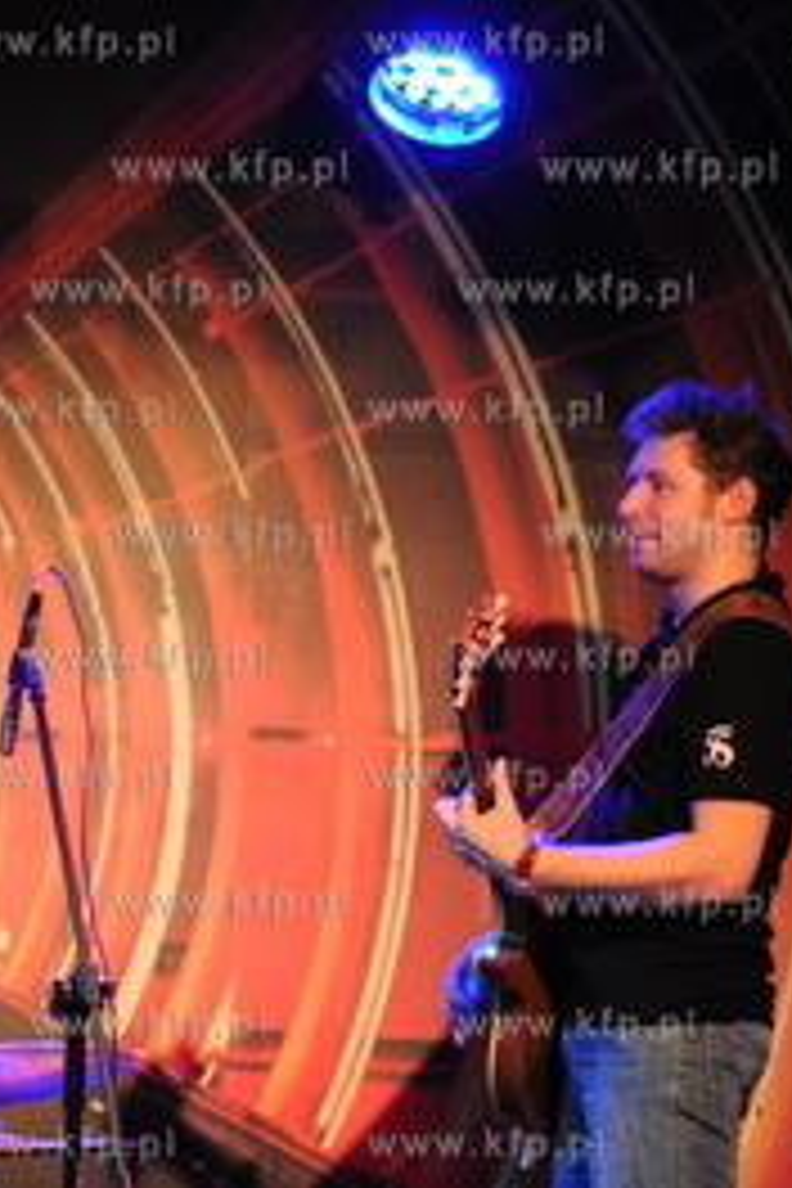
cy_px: 594
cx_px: -40
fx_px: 9998
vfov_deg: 6.8
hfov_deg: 4.5
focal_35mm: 303
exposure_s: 1/40
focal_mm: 200
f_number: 2.8
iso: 3200
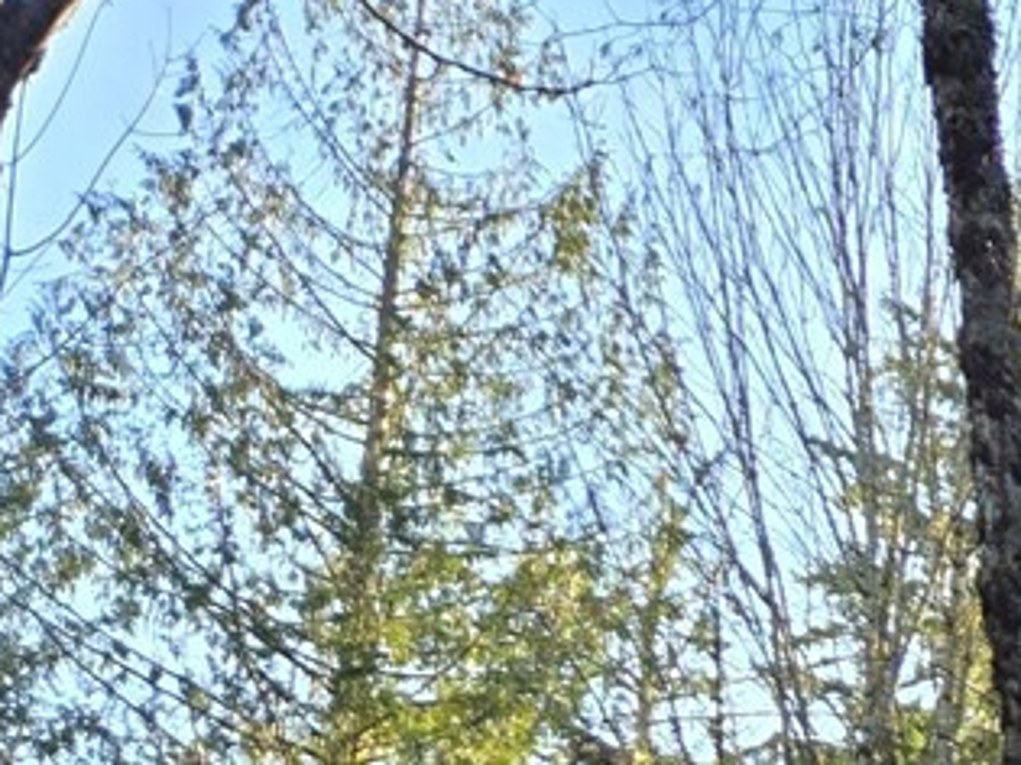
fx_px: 3450
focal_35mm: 117
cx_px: 1890
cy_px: 1900
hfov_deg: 14.6
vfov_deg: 10.6
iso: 25
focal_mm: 5.4
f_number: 1.8
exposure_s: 1/268
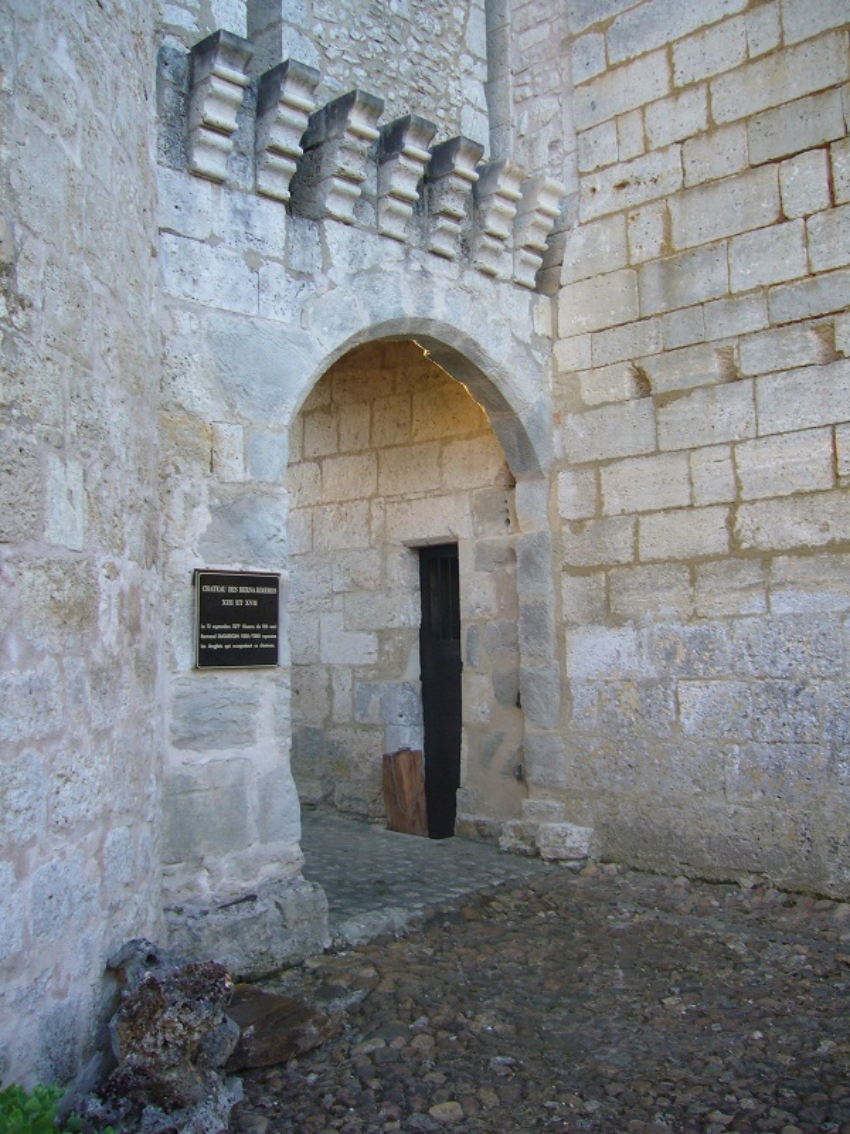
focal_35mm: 35
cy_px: 567
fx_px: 1146
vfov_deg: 52.6
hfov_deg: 40.7
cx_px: 425
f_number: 2.8
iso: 100
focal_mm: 5.8
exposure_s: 1/80
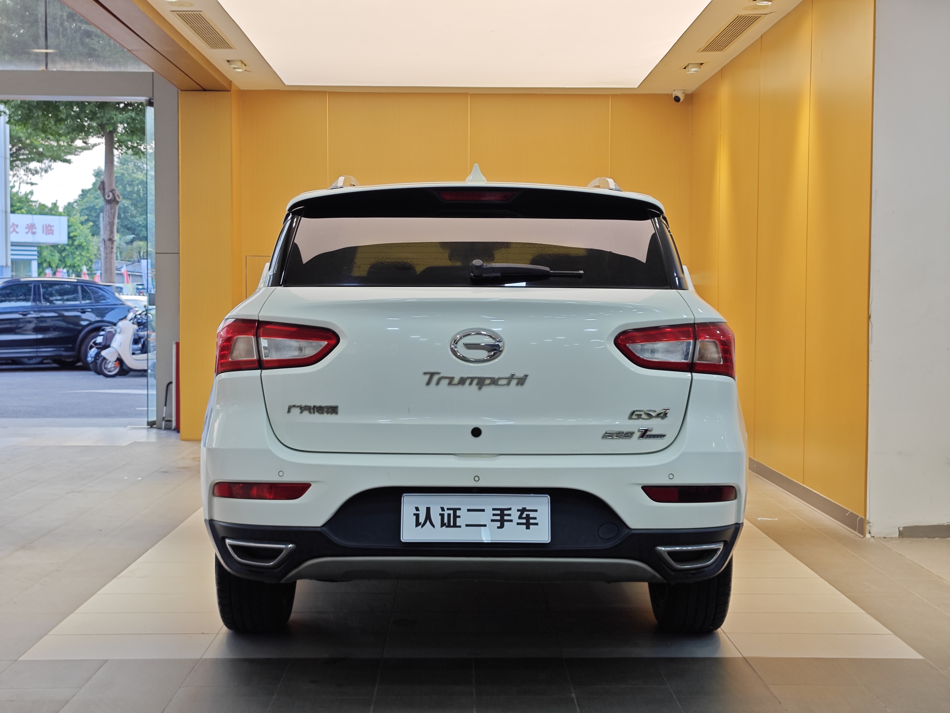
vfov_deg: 31.5
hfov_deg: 41.2
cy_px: 356
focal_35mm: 46
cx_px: 475
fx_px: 1262
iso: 64
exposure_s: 1/100
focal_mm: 8.7
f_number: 1.9
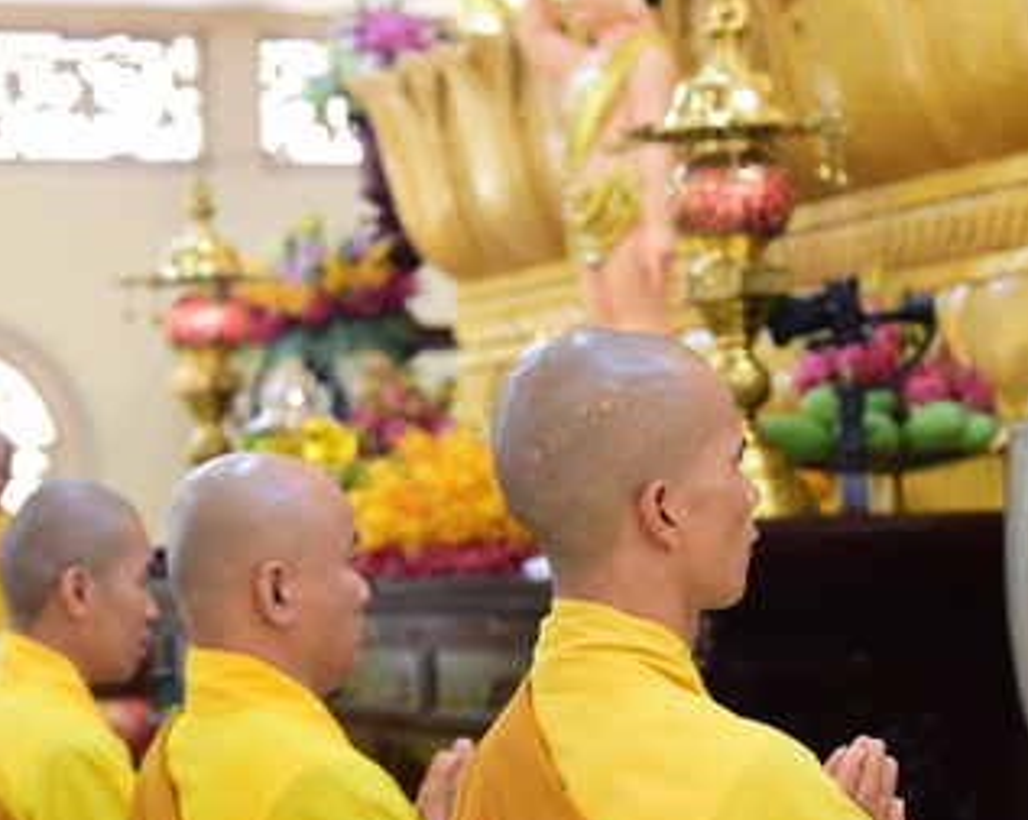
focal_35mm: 106
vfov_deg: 14.5
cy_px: 535
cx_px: 266
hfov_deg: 18.0
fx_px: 3222
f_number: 4
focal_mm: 55
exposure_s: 1/40
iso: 1250
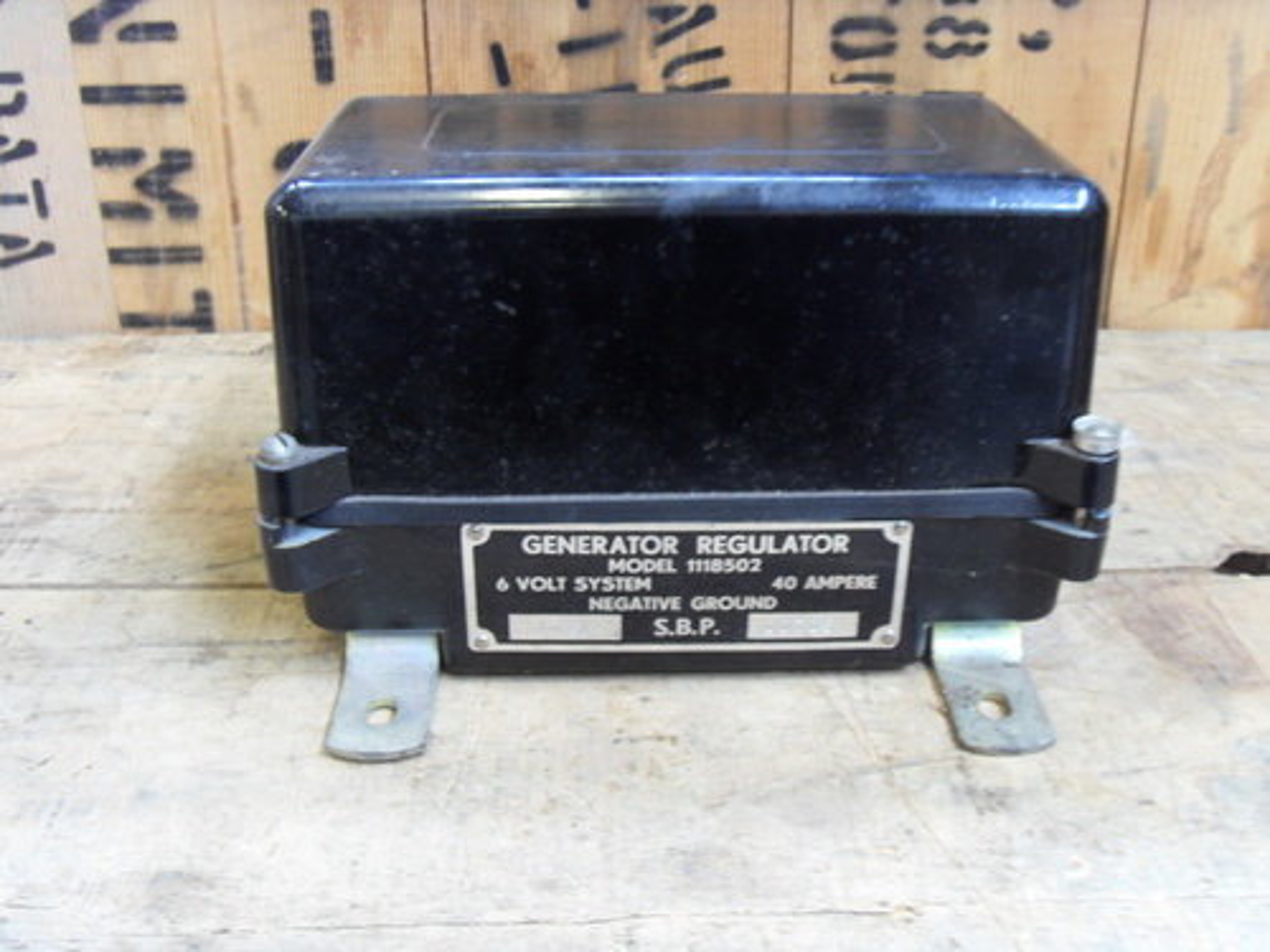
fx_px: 1431
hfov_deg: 47.9
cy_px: 476
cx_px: 635
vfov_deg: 36.8
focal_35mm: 39
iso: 200
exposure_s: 1/3
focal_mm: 6.6
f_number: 3.5
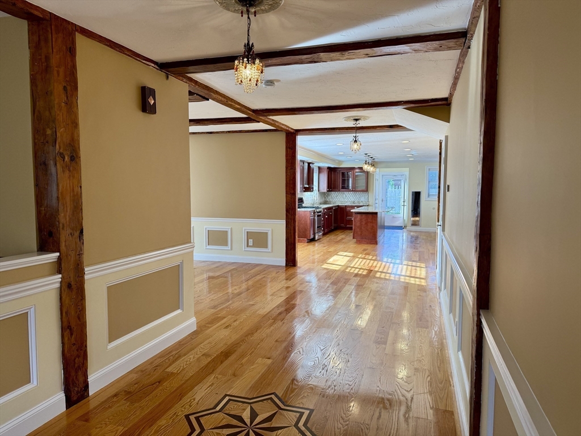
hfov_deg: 71.6
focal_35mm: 24
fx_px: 403
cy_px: 218
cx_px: 290
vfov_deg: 56.8
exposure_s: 1/174
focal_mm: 6.76
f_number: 1.78
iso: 125
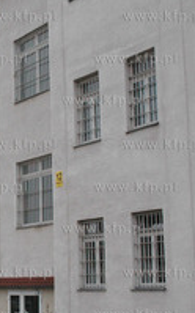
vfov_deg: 24.1
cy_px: 165
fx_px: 733
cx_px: -80
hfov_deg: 14.3
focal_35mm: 86
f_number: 7.1
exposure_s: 1/200
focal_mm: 28
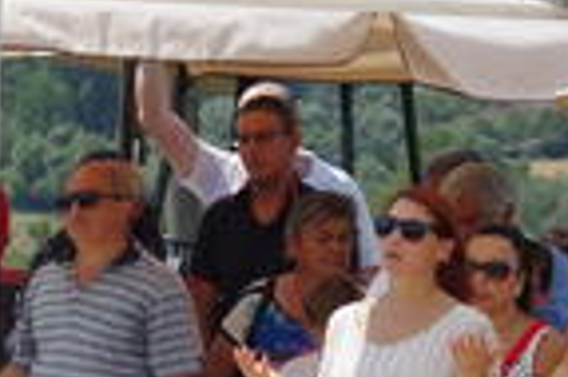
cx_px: -40
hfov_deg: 6.5
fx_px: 4964
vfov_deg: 4.3
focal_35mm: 315
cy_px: 323
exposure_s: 1/320
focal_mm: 60
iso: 400
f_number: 11
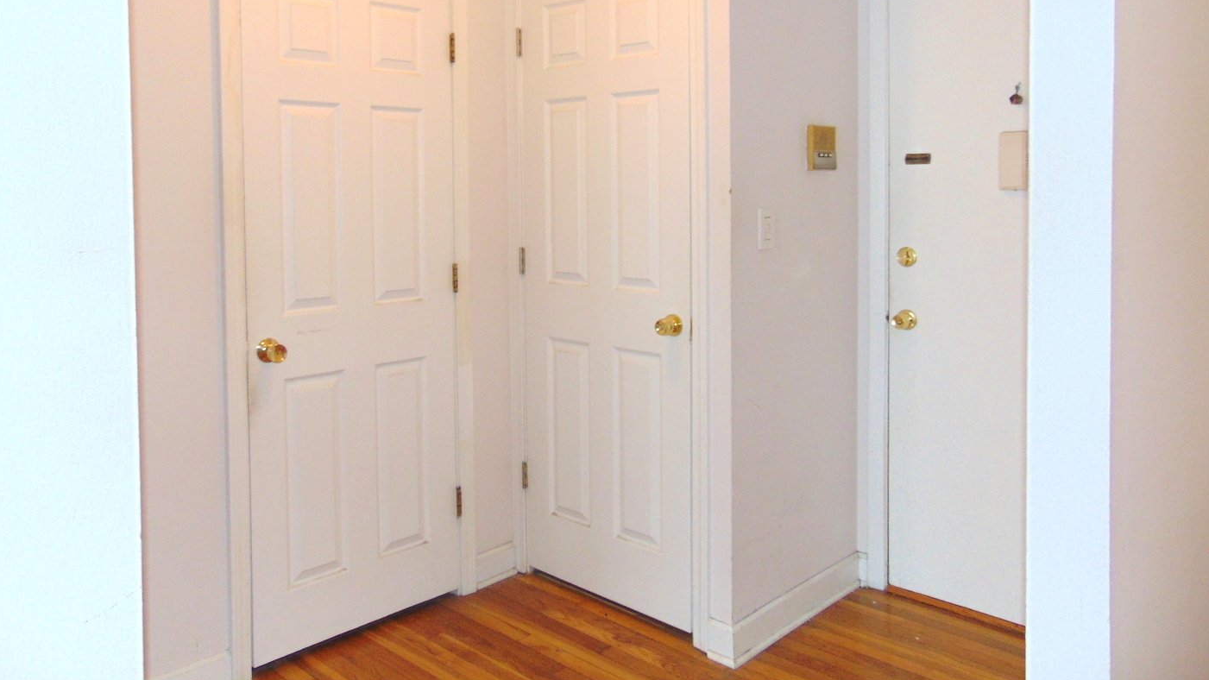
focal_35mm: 28
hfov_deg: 67.9
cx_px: 590
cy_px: 223
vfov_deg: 40.9
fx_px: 898
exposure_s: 1/30
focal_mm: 4.5
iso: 200
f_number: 3
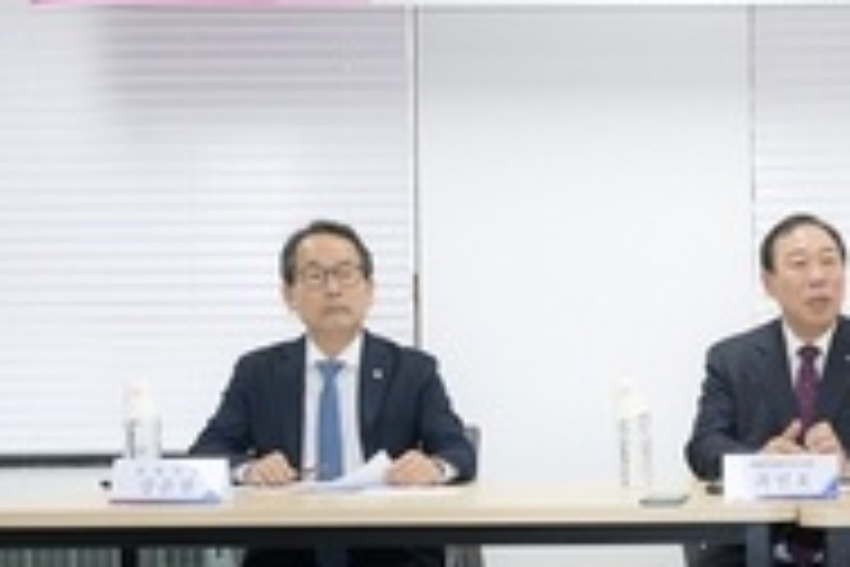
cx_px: 801
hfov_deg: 25.6
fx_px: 1794
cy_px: 428
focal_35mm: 76
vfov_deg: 17.8
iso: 3200
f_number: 6.3
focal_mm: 32
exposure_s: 1/160
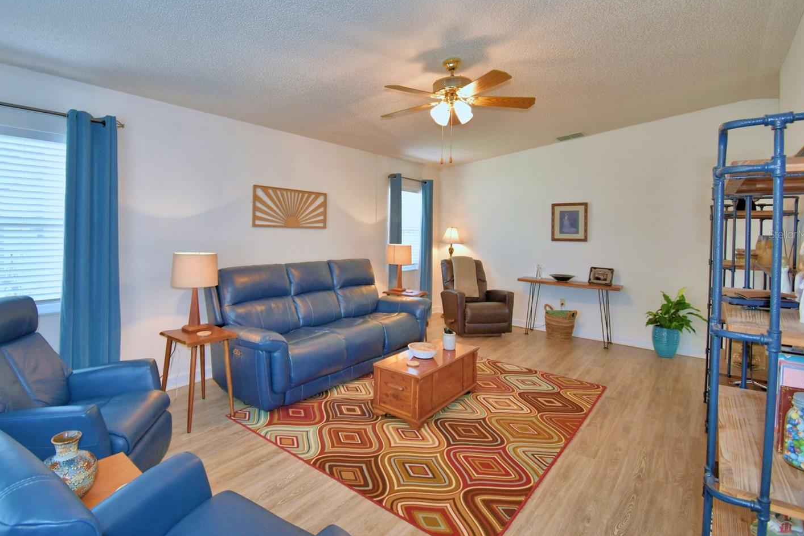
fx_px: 380
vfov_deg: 70.1
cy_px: 234
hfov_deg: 93.0
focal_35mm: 17
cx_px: 364
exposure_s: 1/30
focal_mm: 10
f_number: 4.5
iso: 280
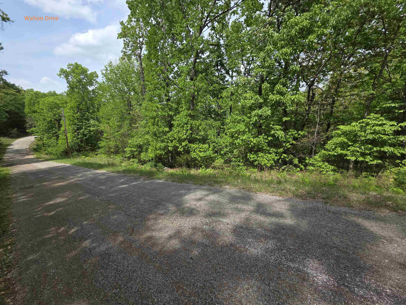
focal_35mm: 13
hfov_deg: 106.2
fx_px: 152
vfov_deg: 89.9
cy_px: 152
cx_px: 203
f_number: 1.9
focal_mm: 2.2
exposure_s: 1/1372
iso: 40
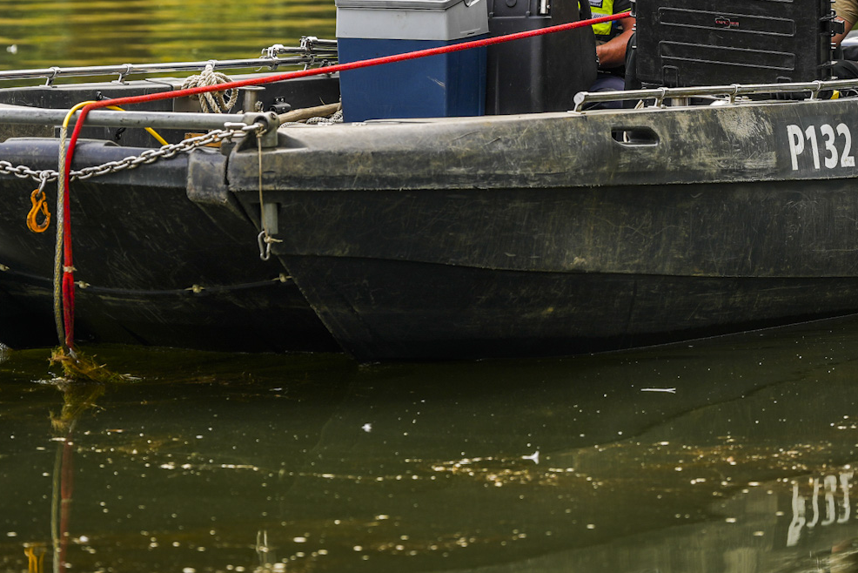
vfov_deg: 4.7
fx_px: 6913
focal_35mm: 290
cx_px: 446
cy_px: 31
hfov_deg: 7.1
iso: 100
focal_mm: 149
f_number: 3.2
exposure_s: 1/1000
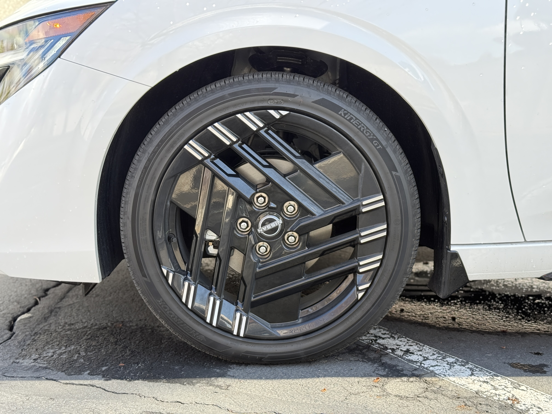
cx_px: 276
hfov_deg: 39.7
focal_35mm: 48
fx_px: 765
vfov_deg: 30.3
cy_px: 207
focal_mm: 6.76
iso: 100
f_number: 1.78
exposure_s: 1/246
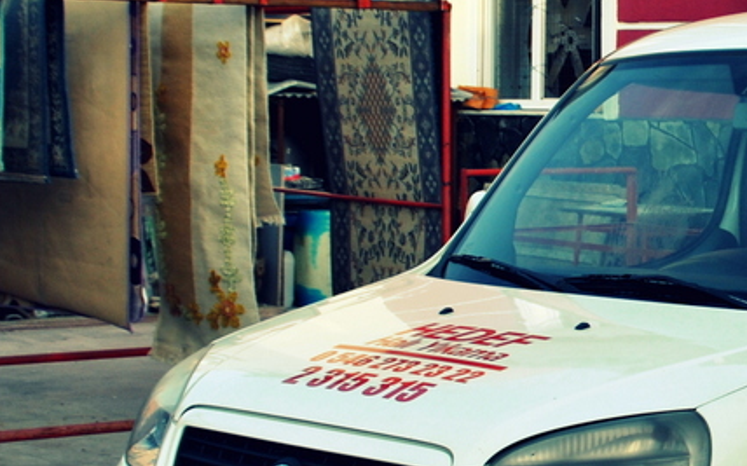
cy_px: 280
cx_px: 860
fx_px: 2330
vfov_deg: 11.4
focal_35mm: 115
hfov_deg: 17.5
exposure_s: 1/200
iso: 100
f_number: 6.3
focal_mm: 25
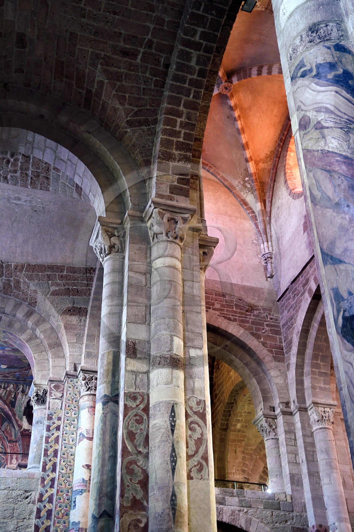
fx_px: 679
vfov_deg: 42.8
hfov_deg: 29.2
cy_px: 266
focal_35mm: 46
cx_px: 177
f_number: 6.3
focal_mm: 46
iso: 1600
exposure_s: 1/6
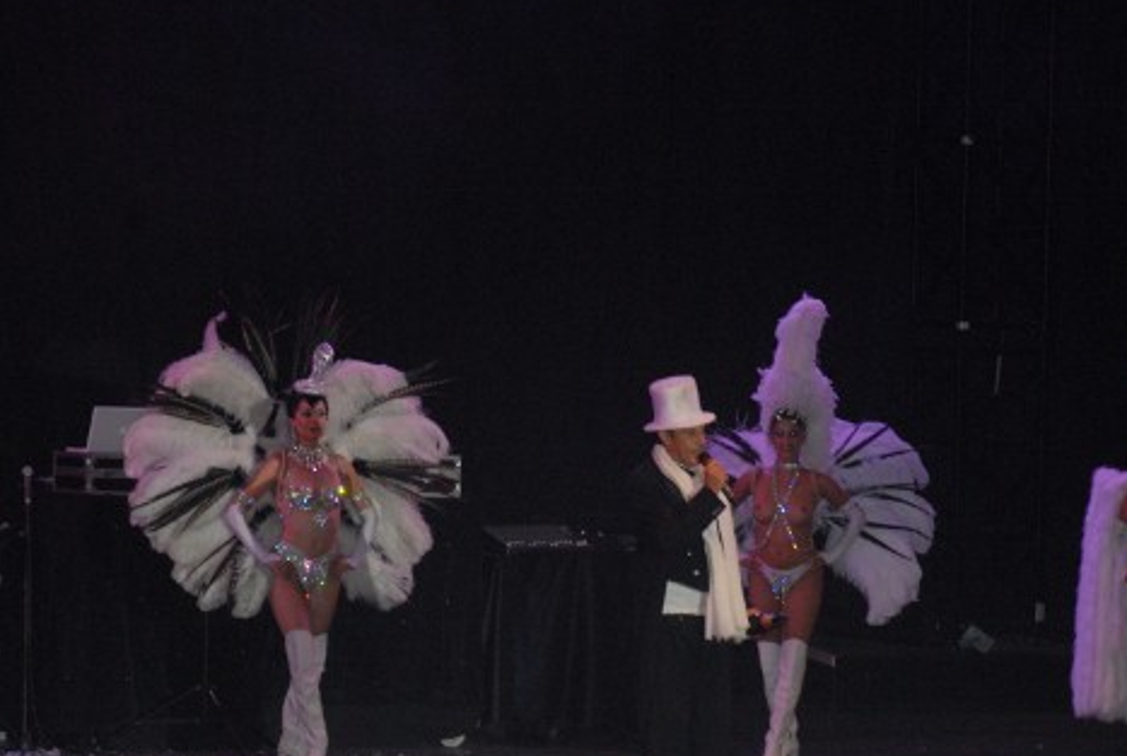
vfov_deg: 6.4
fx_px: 6763
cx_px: 386
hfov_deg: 9.5
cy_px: 490
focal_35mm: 216
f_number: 9
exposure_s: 1/60
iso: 1000
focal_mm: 105
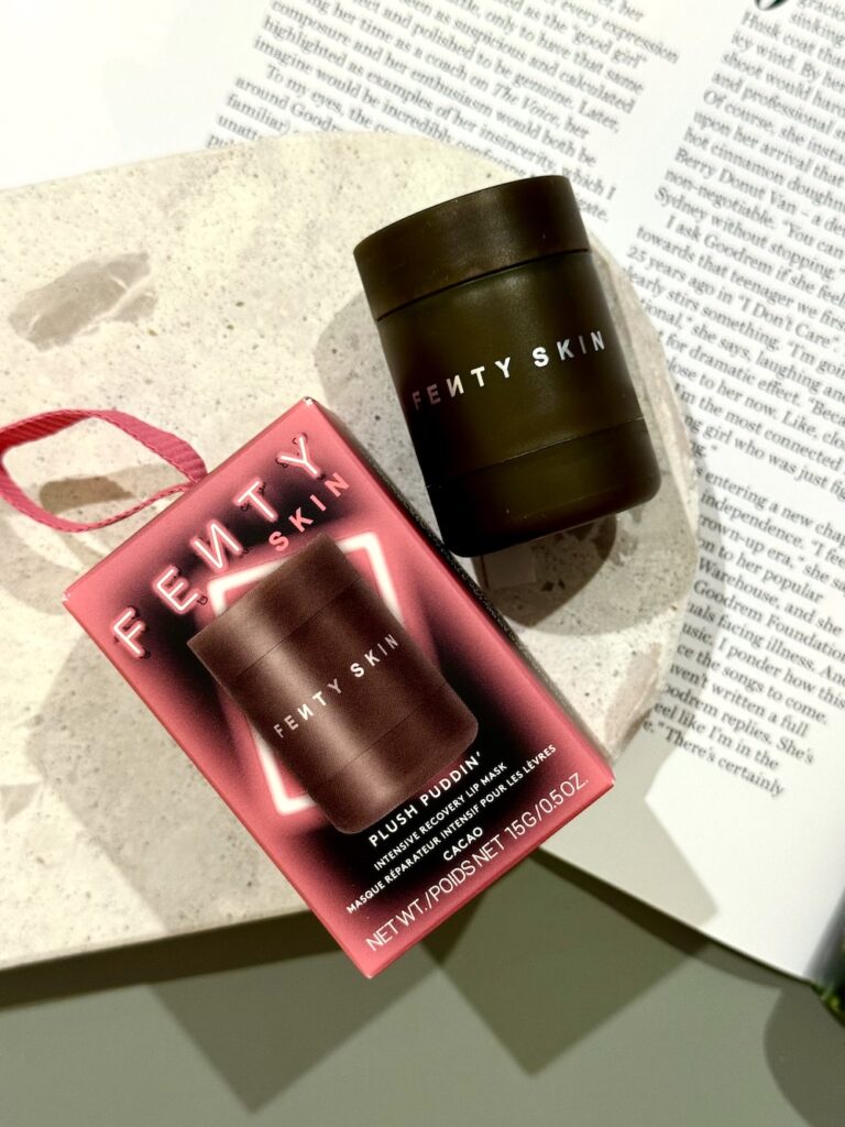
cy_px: 564
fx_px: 1562
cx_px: 422
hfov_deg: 30.3
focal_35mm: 48
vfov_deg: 39.7
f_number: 1.78
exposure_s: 1/33
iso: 200
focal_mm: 6.76
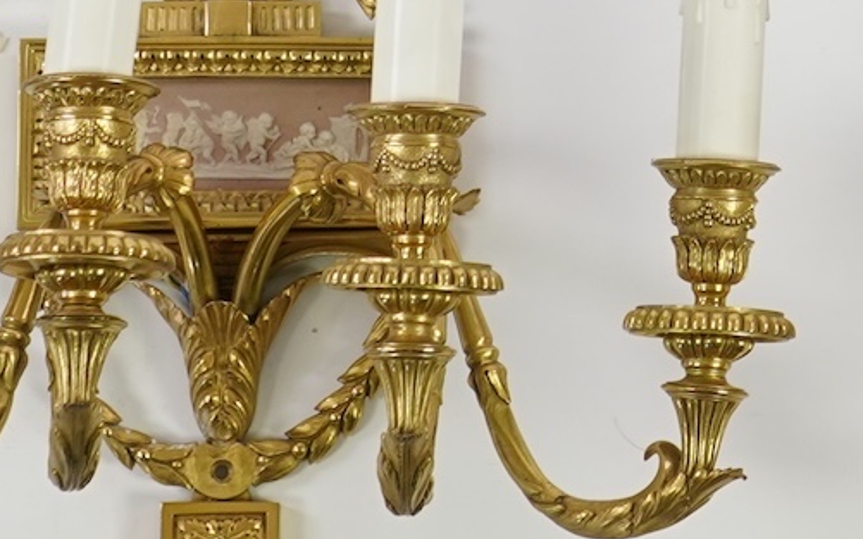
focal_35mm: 177
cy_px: -165
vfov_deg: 7.3
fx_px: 4162
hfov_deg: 11.8
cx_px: 741
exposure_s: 1/60
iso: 400
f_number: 5
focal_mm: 29
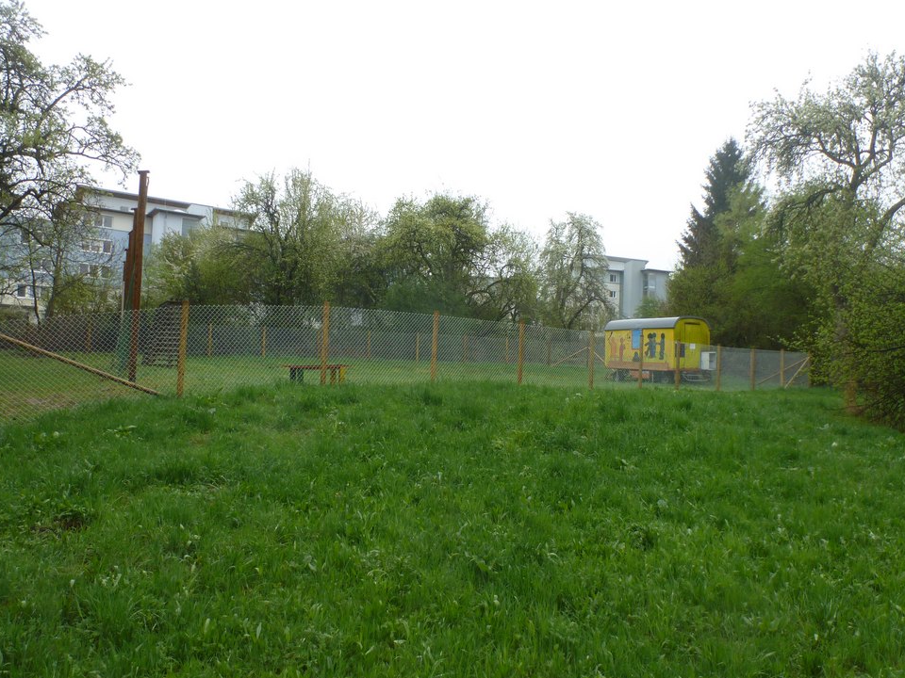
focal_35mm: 25
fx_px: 654
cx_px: 450
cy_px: 352
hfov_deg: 69.4
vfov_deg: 54.9
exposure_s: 1/80
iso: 100
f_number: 3.3
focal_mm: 4.3
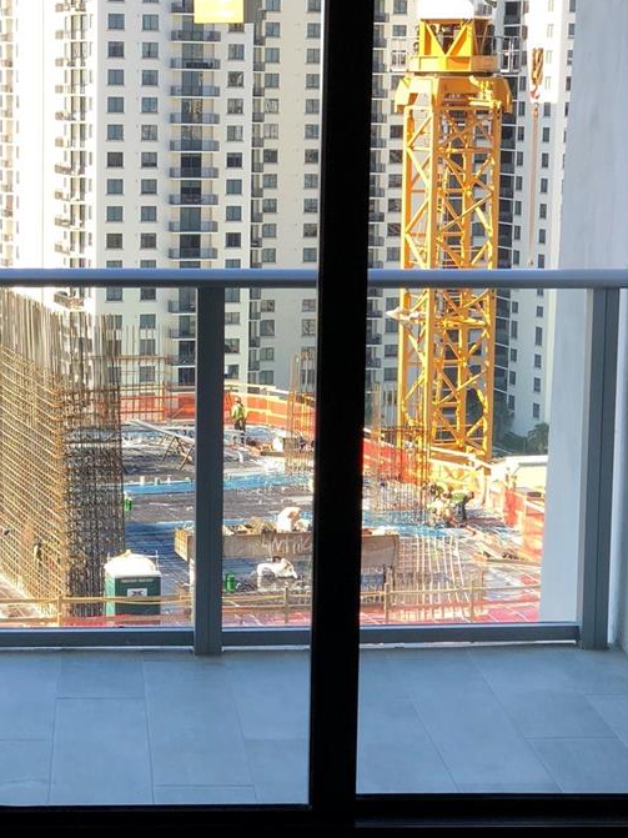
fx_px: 2250
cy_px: 462
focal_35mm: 93
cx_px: 207
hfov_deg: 15.9
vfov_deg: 21.1
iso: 25
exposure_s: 1/60
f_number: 2.4
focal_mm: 6
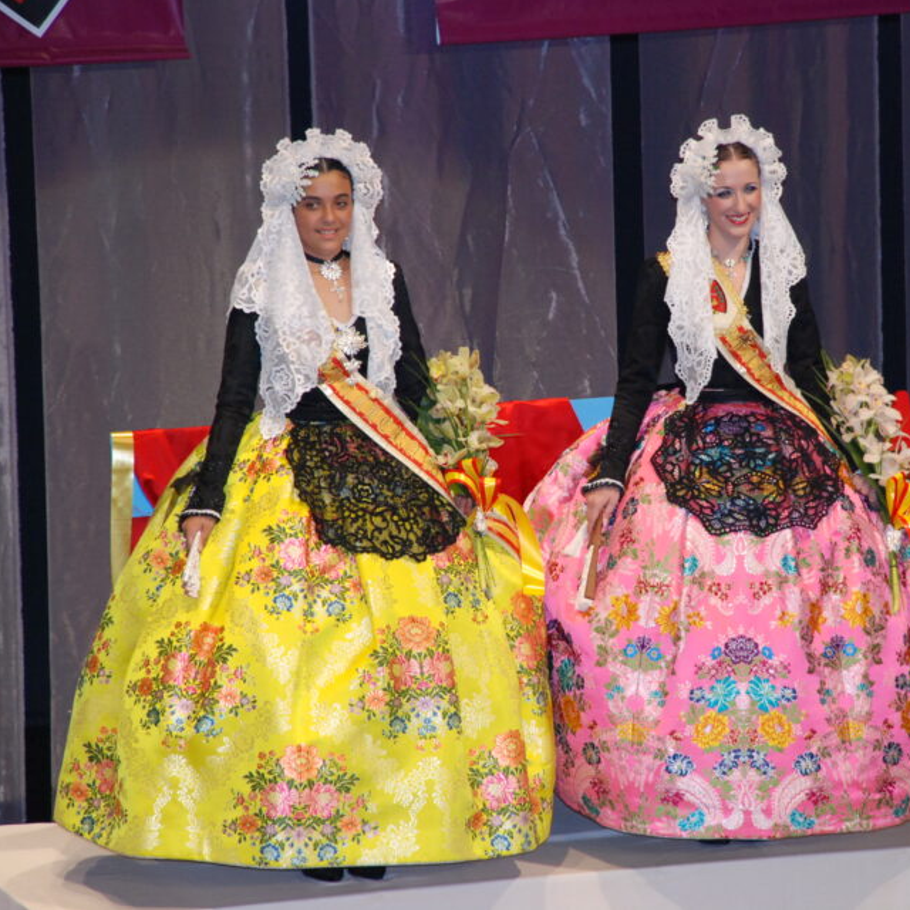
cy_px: 454
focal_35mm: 259
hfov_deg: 6.8
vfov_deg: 6.8
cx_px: 587
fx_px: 7692
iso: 800
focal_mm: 135
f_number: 7.1
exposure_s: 1/160
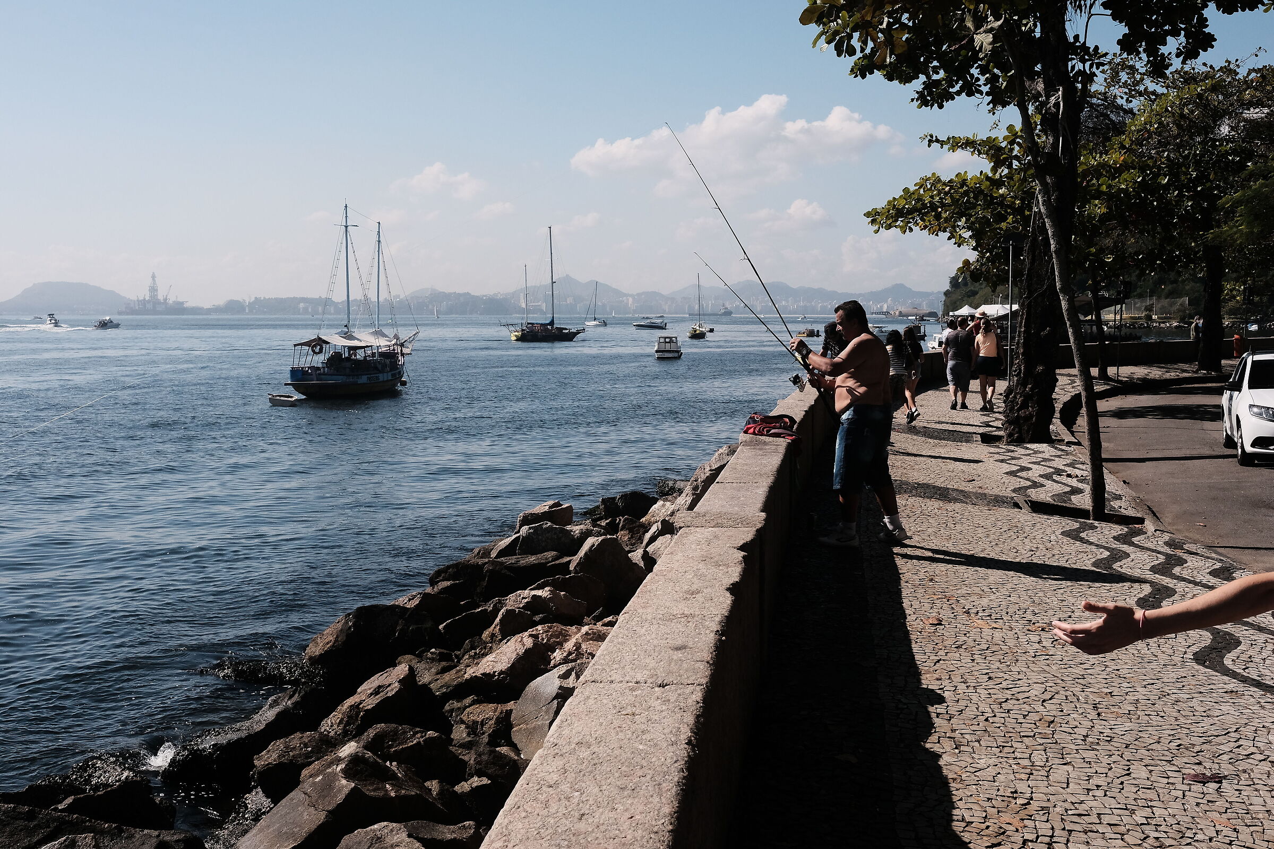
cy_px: 424
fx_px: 1451
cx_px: 637
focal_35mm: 41
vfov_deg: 32.6
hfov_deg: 47.4
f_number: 8
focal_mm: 27
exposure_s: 1/2000
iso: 800
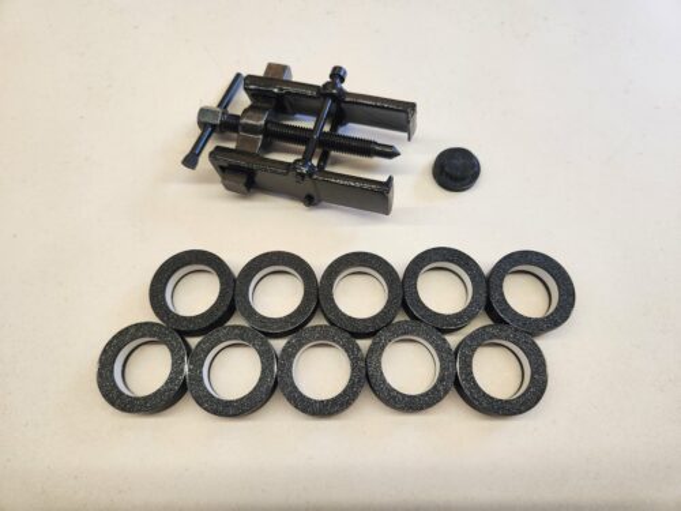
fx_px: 452
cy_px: 256
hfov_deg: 73.9
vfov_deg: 58.9
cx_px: 340
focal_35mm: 23
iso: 250
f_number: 1.8
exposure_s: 1/100
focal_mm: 5.4
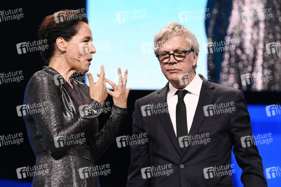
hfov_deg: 10.3
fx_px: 1560
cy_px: 94
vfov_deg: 6.9
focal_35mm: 200
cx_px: 140
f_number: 4.5
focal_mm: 200
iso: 6400
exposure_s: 1/250
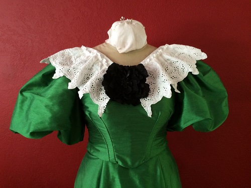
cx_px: 126
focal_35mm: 29
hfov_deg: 61.7
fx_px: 210
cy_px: 94
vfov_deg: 48.2
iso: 250
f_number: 2.2
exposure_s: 1/30
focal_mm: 4.15
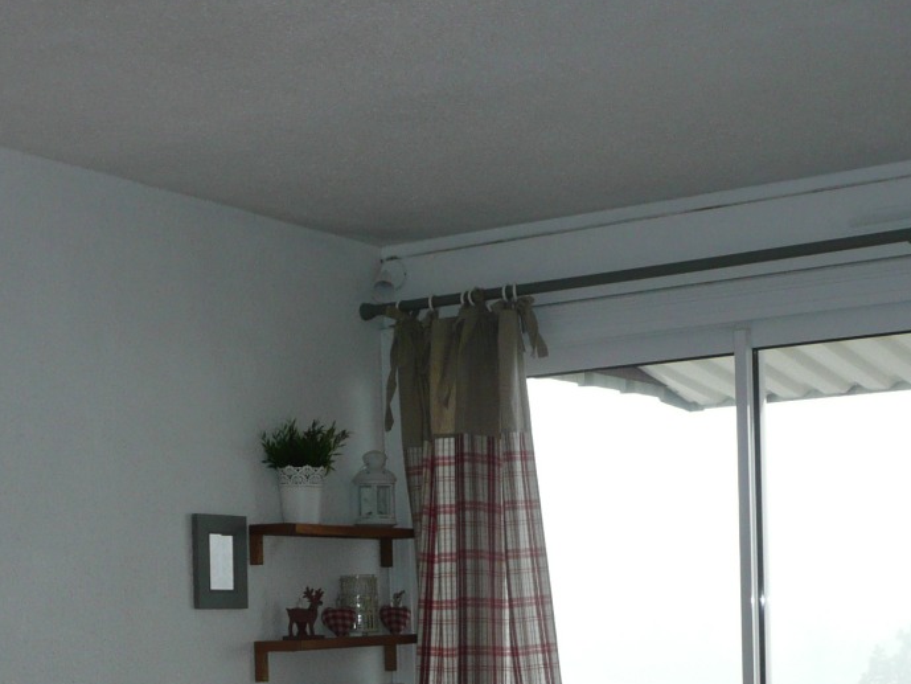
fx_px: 1711
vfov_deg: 21.4
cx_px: 497
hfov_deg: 29.8
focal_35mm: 65
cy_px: 757
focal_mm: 4.6
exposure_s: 1/50
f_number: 3.3
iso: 100
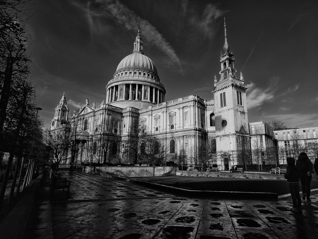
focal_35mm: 22
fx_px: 202
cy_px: 120
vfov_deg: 61.1
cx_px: 171
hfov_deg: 76.3
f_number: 9
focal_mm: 13.2
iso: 200
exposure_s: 1/420
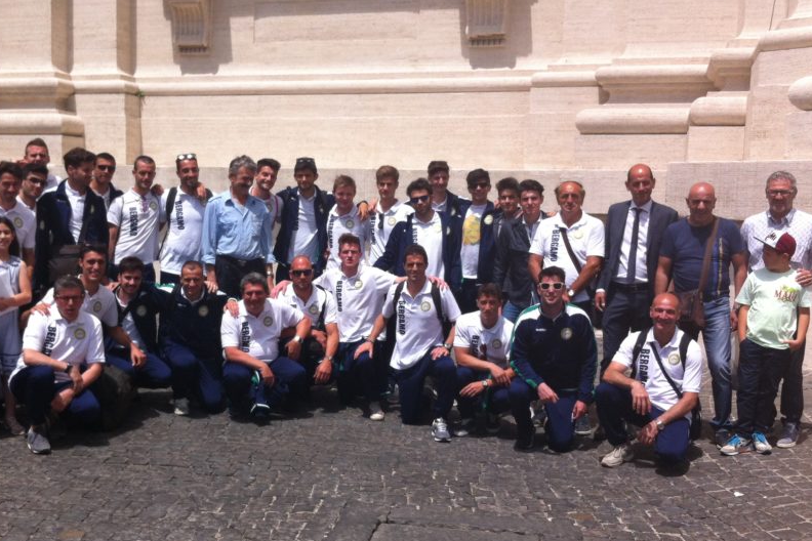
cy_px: 293
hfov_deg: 41.8
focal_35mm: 47
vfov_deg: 28.6
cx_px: 347
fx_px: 1060
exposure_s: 1/1588
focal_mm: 3.85
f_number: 2.8
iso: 80
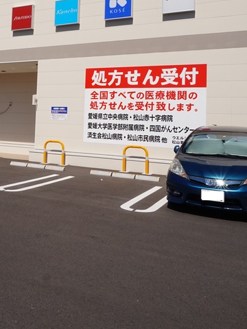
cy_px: 98
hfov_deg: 33.7
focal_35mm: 39
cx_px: 0
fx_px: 371
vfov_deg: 46.7
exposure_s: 1/200
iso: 100
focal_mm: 12
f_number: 14
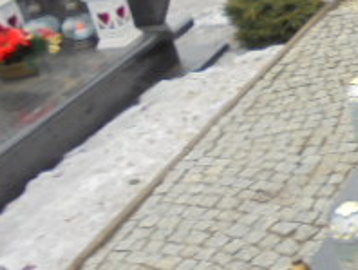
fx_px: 870
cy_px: 82
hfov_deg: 20.7
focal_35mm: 84
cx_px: 497
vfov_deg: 17.5
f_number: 3.5
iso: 100
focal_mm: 4.6
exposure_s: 1/80
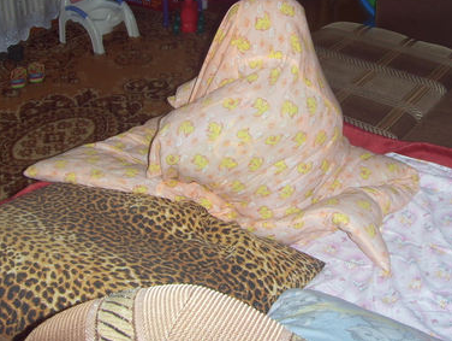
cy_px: 96
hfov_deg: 33.7
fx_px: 745
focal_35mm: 57
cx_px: 242
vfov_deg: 25.5
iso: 100
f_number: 3.5
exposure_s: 1/45
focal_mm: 6.6
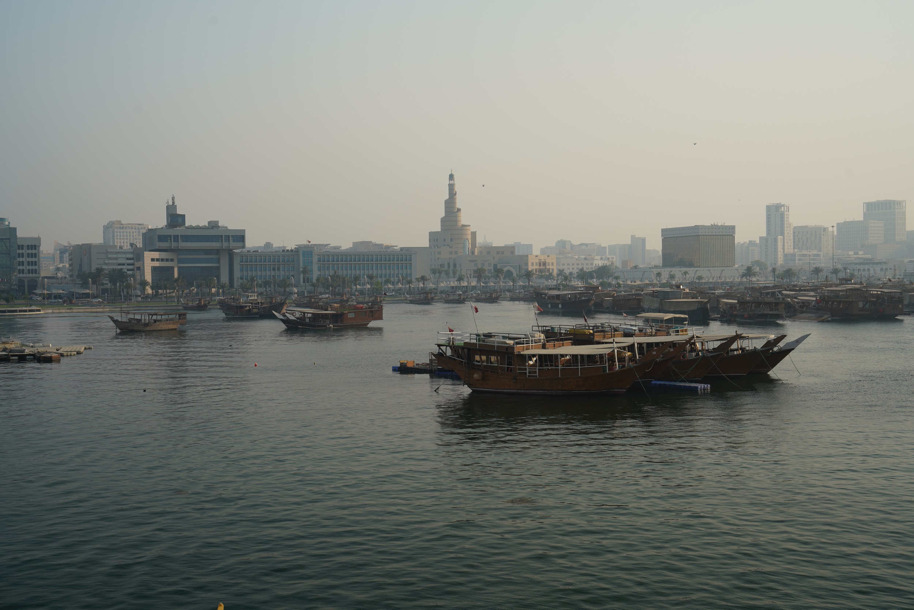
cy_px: 305
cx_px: 457
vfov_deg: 29.9
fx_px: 1143
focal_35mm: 45
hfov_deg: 43.6
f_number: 8
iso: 100
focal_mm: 45
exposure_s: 1/125
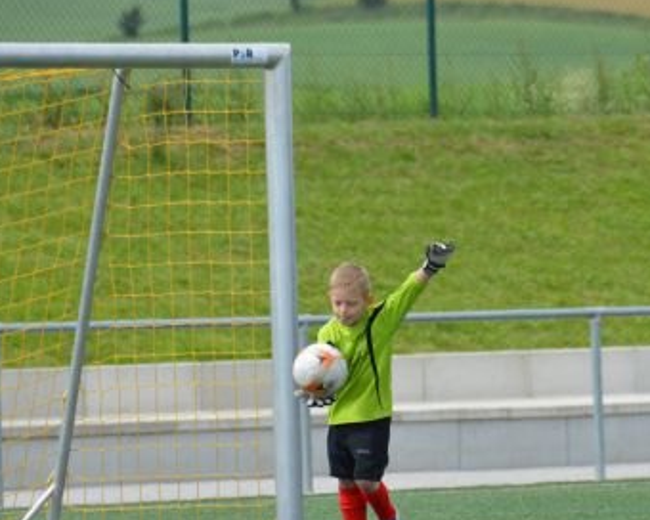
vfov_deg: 3.1
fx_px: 9542
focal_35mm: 496
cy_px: 313
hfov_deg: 3.9
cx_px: 407
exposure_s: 1/1250
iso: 400
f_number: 5.6
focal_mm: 200
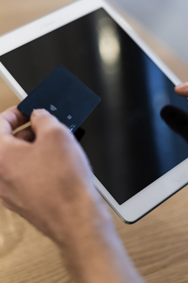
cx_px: 93
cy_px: 151
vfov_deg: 32.9
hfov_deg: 22.3
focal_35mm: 61
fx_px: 478
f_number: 1.8
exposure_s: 1/160
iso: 2000
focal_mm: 50
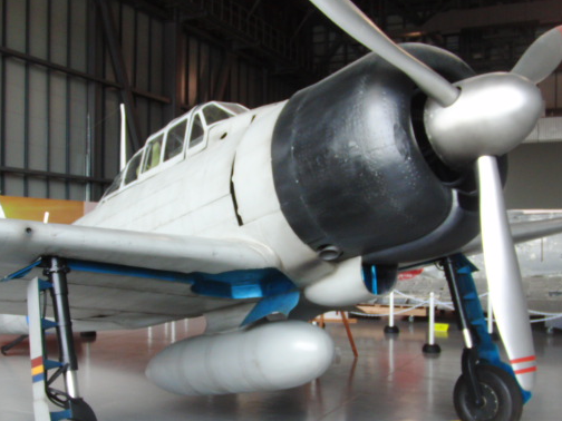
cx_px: 210
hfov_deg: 40.1
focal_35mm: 47
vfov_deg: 30.8
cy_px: 243
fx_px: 763
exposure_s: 1/80
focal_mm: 6.42
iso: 200
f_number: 3.6
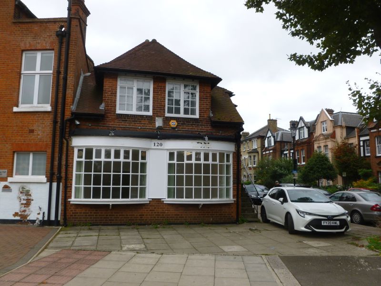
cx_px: 190
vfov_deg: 49.7
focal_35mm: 28
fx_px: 308
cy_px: 143
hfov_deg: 63.4
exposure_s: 1/400
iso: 100
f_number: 3.3
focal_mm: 5
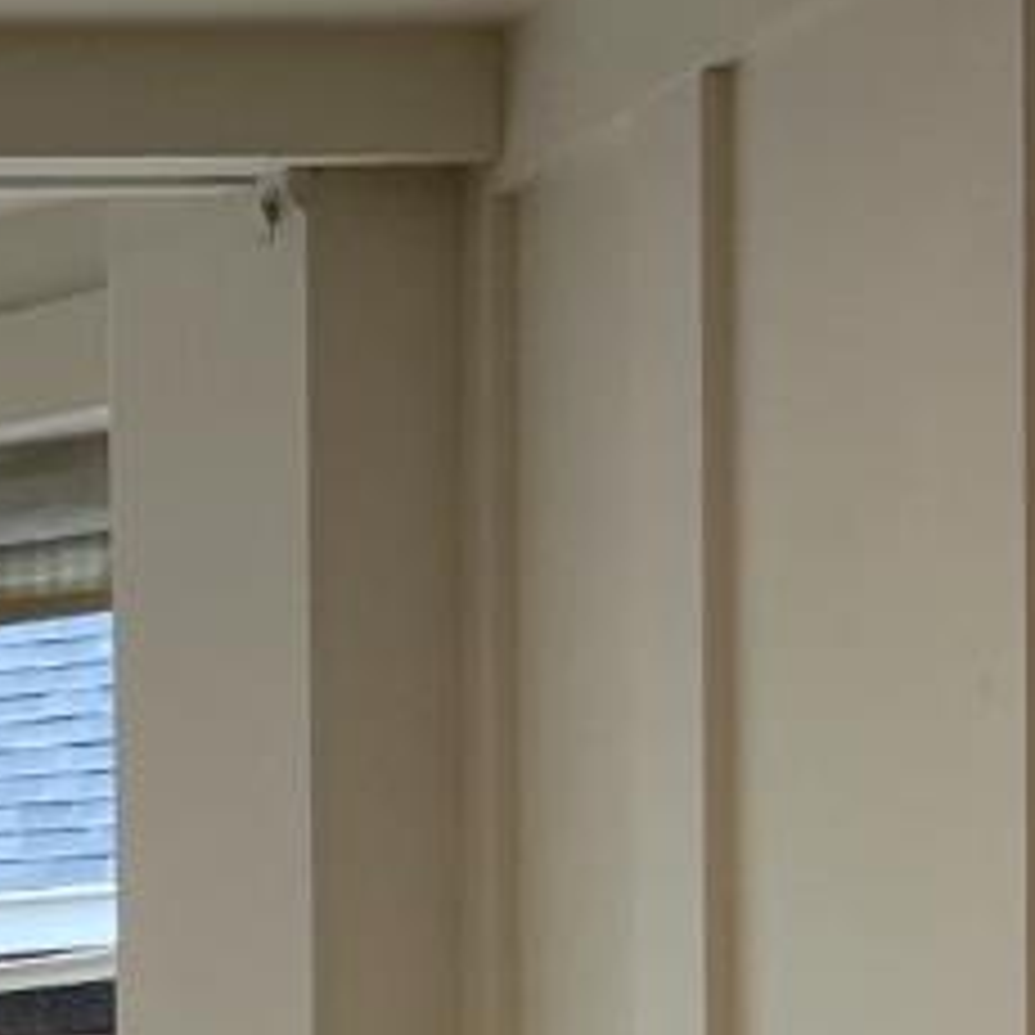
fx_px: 5074
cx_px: -1881
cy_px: 1667
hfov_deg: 9.5
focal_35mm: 150
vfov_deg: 11.1
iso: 50
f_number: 1.5
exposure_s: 1/120
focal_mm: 5.7
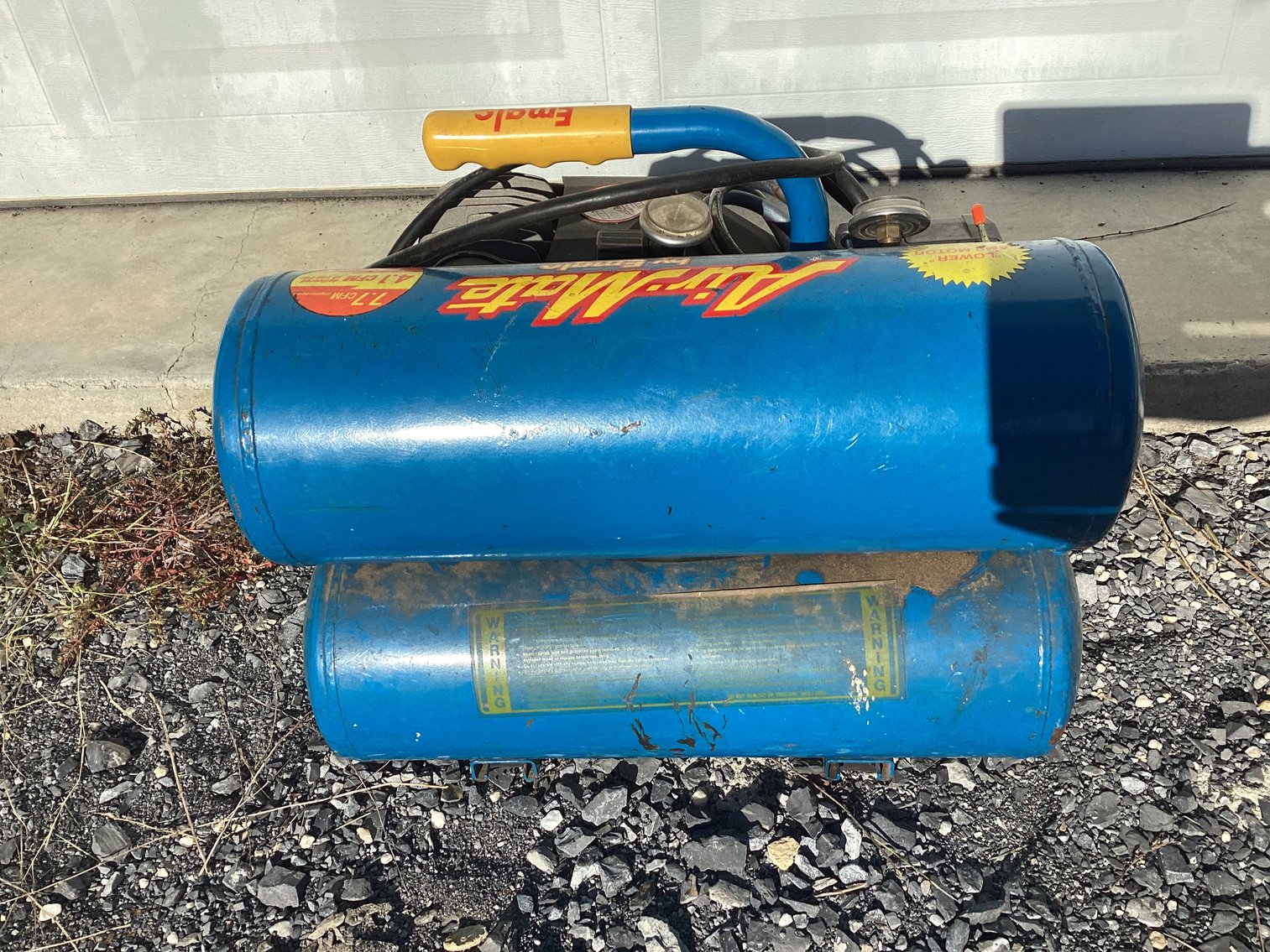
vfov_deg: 45.4
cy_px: 476
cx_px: 635
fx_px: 1137
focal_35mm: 31
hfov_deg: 58.3
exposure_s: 1/1852
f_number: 2.4
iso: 25
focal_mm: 3.3
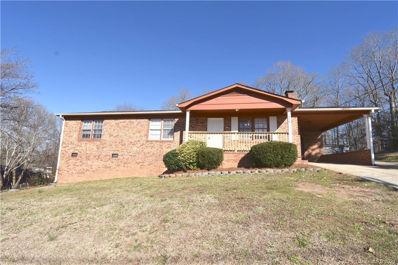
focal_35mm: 15
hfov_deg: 100.4
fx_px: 166
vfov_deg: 77.3
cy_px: 132
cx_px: 199
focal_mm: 10
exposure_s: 1/250
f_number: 10
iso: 100
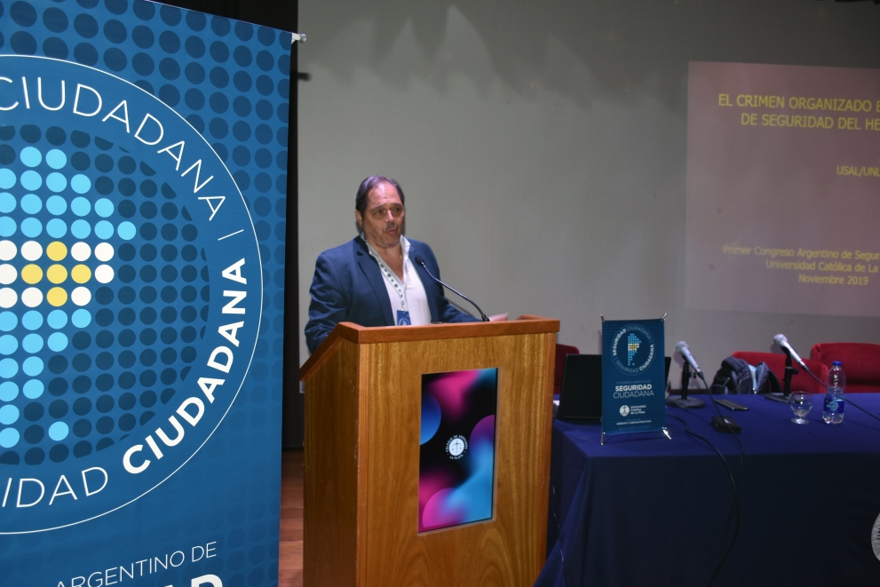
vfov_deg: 42.3
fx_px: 758
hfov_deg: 60.3
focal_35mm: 31
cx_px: 430
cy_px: 295
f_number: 4
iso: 400
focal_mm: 20
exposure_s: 1/60
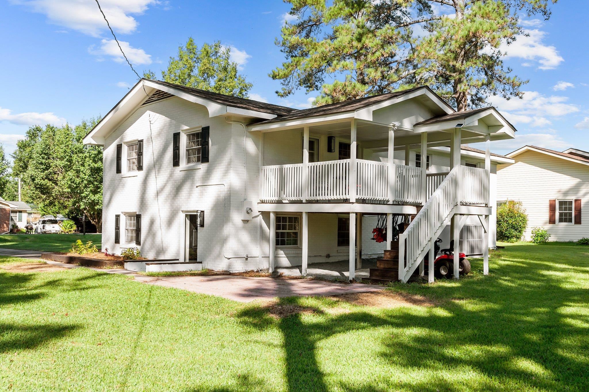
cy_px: 196
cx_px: 294
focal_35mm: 35
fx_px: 572
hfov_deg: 54.5
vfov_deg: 37.8
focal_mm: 35
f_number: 9
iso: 400
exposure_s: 1/320
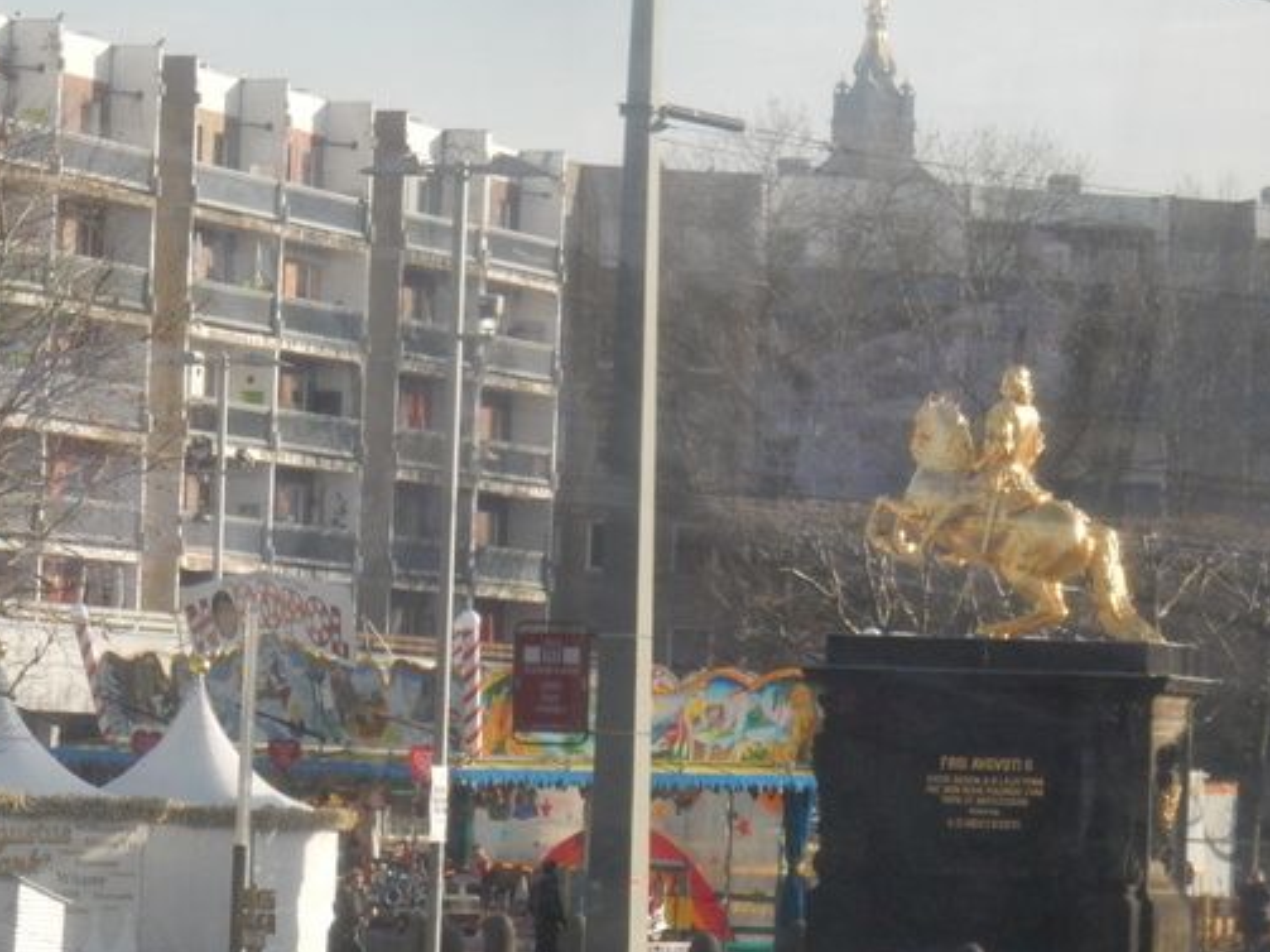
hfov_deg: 9.0
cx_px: 775
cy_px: 260
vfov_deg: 6.7
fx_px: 8106
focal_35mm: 221
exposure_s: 1/250
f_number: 6
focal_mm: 24.7
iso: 400
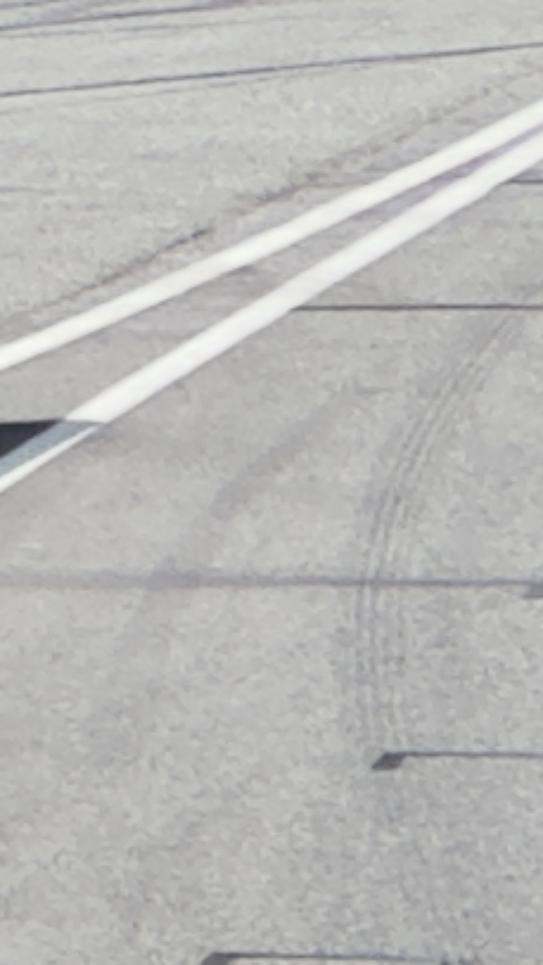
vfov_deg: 2.6
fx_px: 21267
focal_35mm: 831
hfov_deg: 1.4
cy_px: 1178
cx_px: 2585
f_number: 2.8
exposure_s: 1/968
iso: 32
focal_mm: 9
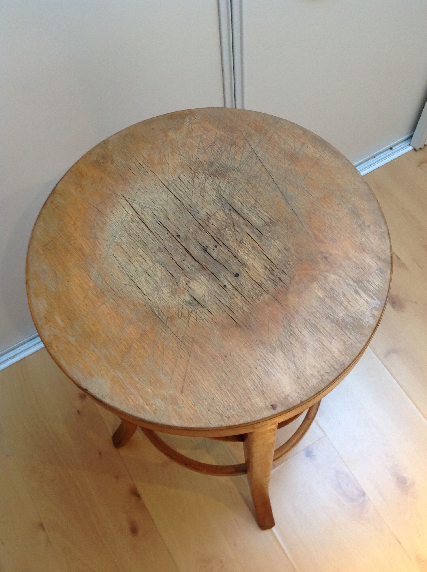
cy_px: 286
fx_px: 577
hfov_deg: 40.6
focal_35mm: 35
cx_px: 214
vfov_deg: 52.7
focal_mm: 4.28
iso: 125
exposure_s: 1/17
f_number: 2.4
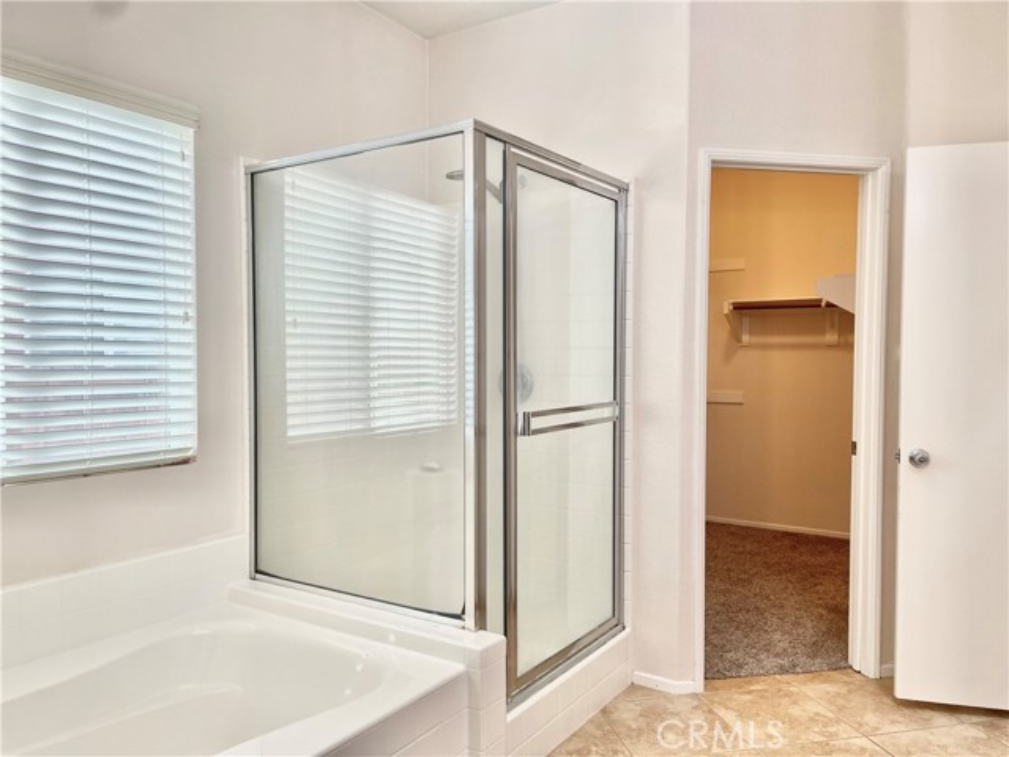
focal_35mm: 26
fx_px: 758
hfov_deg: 67.3
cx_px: 504
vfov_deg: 53.1
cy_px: 378
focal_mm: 4.2
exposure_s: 1/120
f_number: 1.6
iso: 40
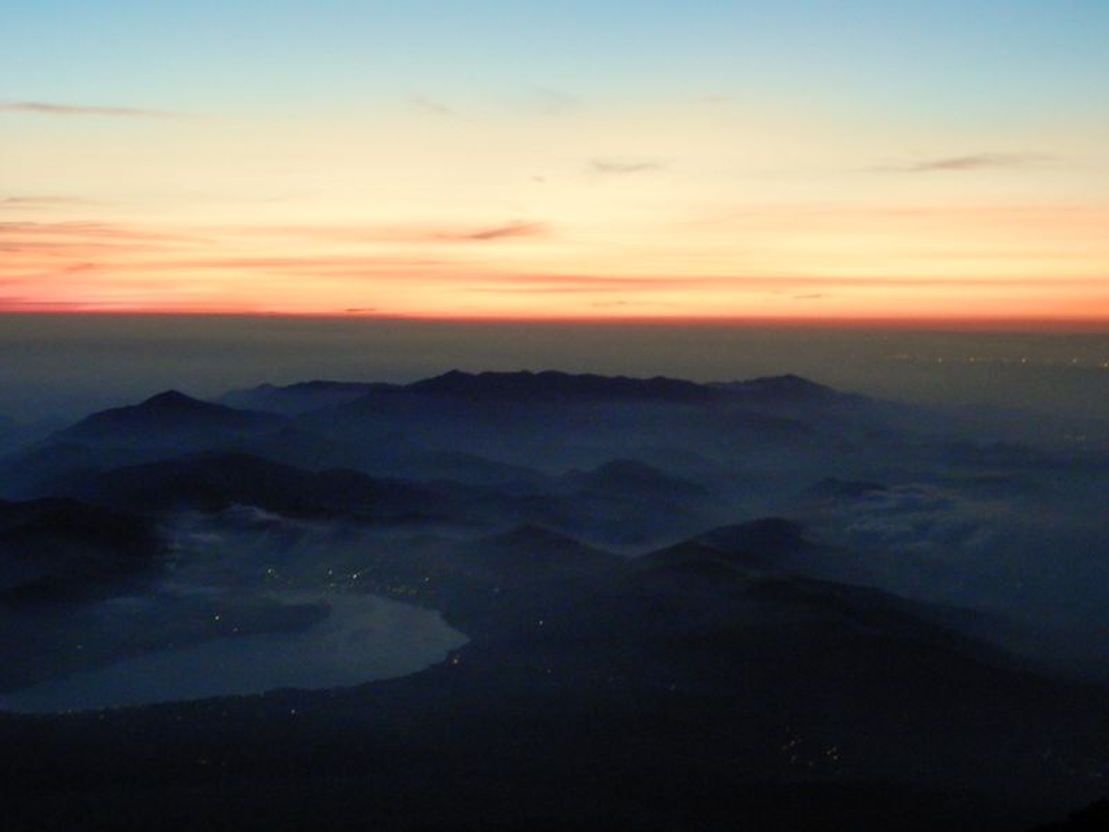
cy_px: 416
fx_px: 1922
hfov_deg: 32.2
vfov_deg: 24.4
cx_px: 554
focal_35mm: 60
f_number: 4.2
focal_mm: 10.8
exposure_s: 1/4
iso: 500
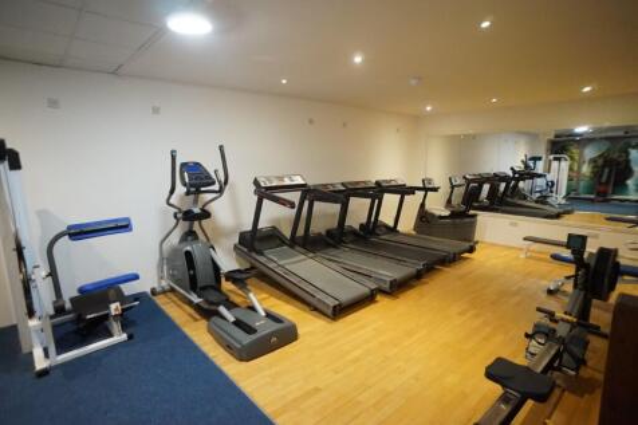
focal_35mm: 24
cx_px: 319
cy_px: 212
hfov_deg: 73.8
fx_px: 425
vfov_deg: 53.1
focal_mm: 16
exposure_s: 1/160
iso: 3200
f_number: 2.8
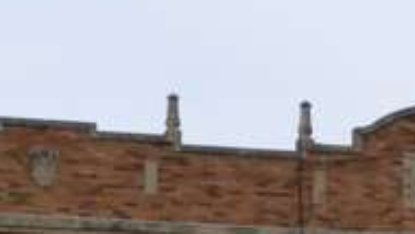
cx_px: 341
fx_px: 1893
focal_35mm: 172
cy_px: 489
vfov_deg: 6.8
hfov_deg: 12.4
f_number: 16
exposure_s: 1/1000
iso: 3200
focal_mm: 26
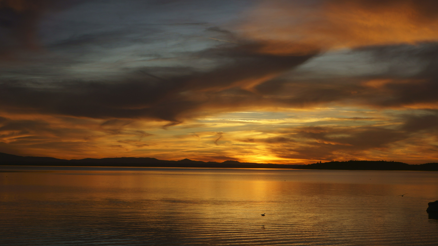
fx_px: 732
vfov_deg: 19.1
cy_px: 126
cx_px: 219
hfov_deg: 33.3
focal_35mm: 63
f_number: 8
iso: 200
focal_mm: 40
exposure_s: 1/250
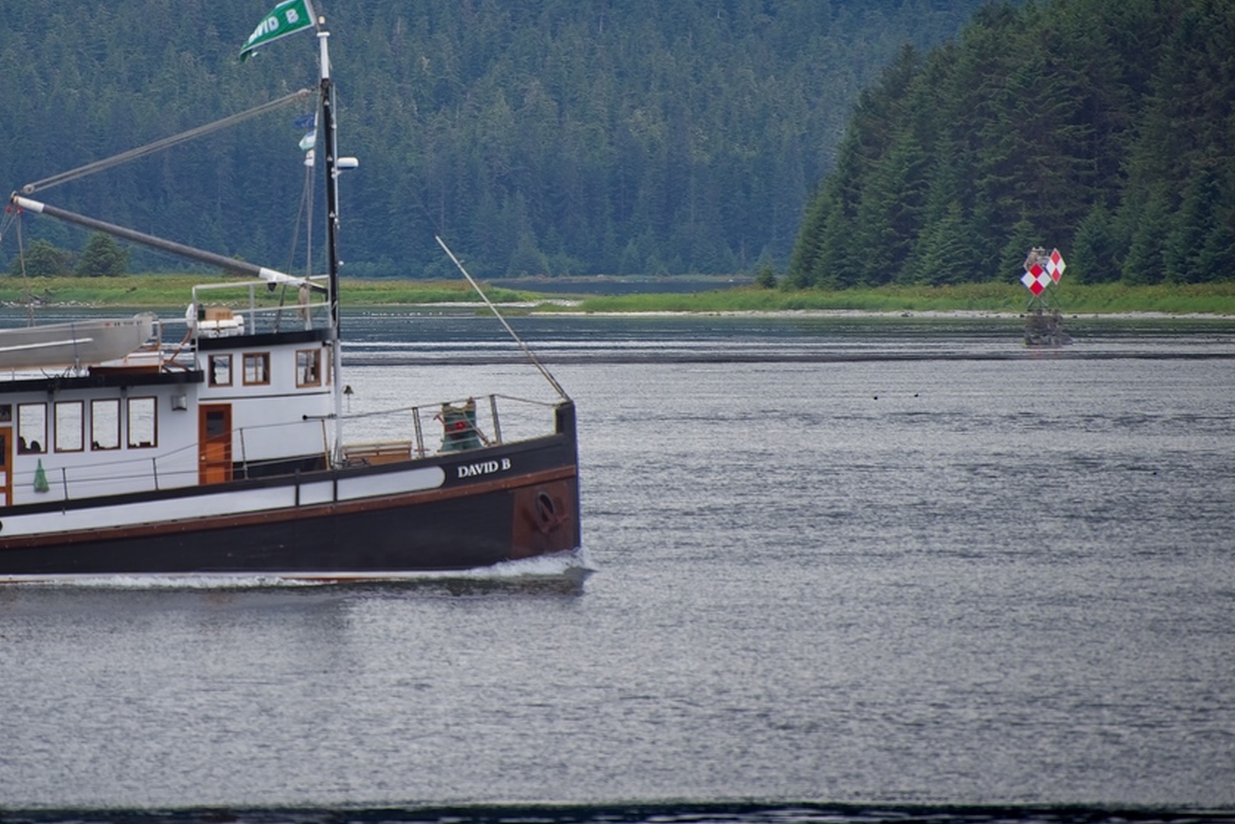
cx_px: 326
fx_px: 15714
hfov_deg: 4.5
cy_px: 298
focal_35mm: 458
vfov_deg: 3.0
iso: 220
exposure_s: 1/640
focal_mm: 300
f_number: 5.6
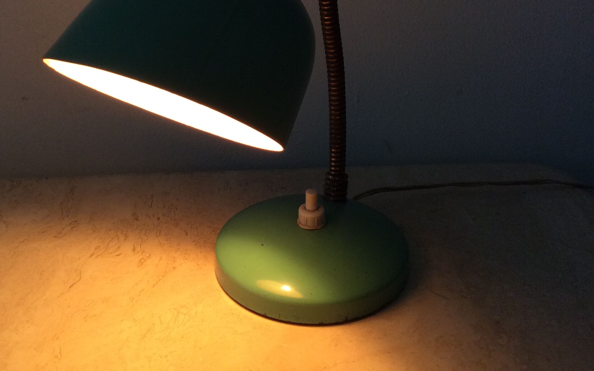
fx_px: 745
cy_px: 112
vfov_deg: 27.8
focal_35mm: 46
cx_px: 294
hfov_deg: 43.5
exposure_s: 1/25
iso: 64
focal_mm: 3.3
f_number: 2.4
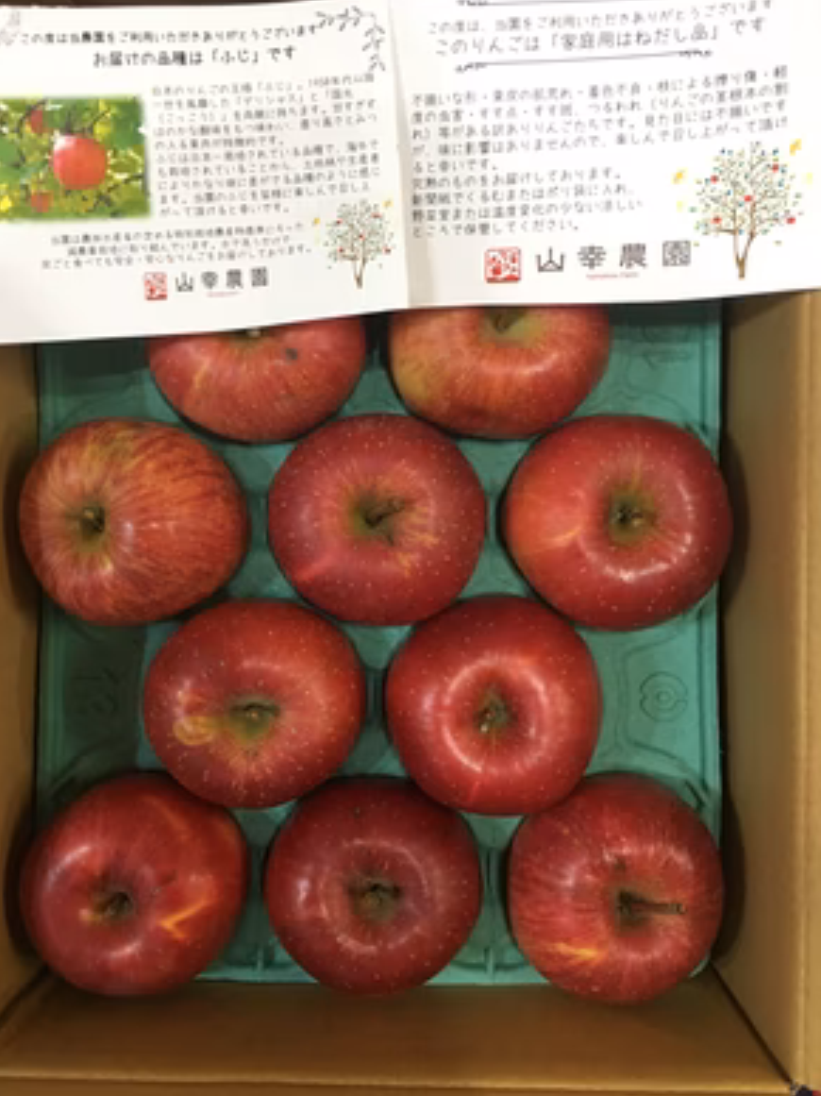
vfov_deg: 60.0
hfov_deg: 46.8
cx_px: 399
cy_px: 552
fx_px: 949
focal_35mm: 30
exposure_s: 1/17
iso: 200
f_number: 2.2
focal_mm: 4.15
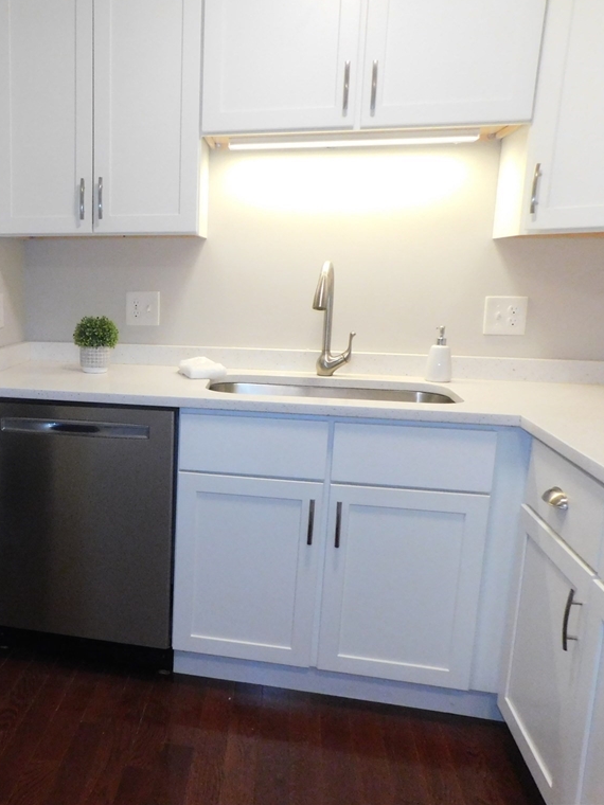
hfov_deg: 42.1
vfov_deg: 58.4
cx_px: 71
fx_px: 721
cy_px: 399
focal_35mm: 31
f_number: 3
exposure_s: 1/125
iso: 800
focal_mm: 4
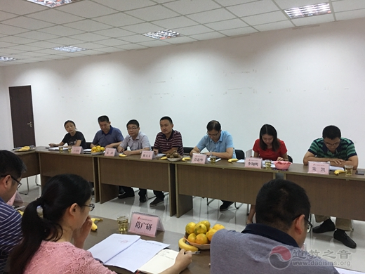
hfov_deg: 61.7
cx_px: 182
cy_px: 137
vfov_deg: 48.2
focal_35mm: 29
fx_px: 306
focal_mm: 4.15
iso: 100
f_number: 2.2
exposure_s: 1/17
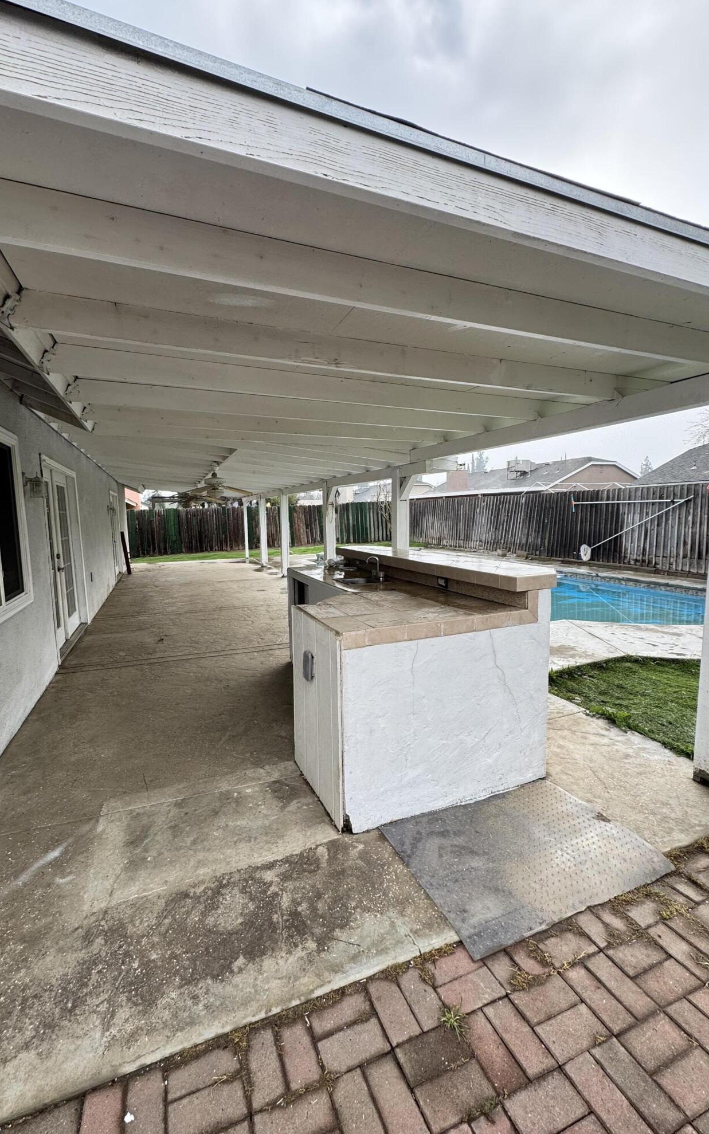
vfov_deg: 101.5
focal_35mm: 15
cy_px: 563
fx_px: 464
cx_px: 326
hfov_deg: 74.7
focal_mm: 2.22
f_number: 2.2
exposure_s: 1/495
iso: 50
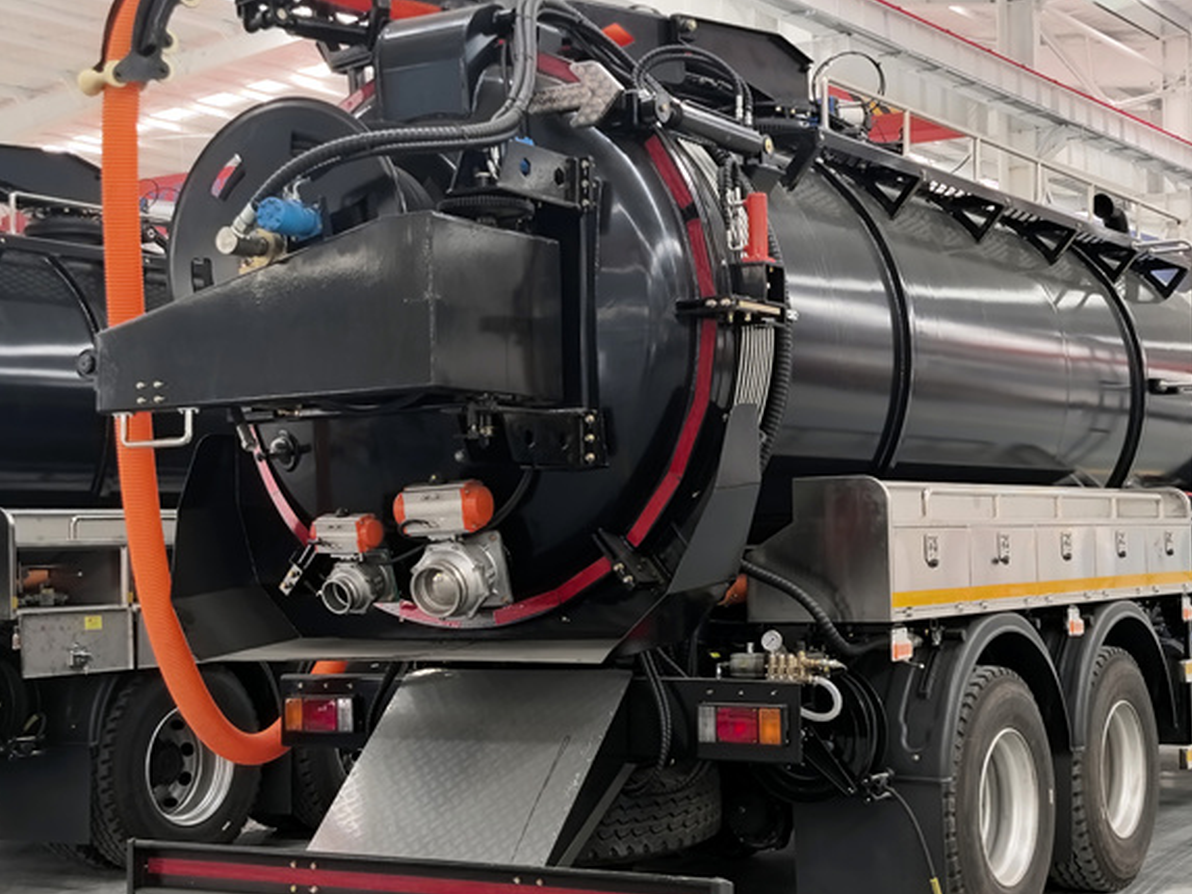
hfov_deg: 32.1
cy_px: 482
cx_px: 682
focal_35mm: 60
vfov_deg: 24.4
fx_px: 2067
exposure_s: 1/100
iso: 250
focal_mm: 6.98
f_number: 1.4
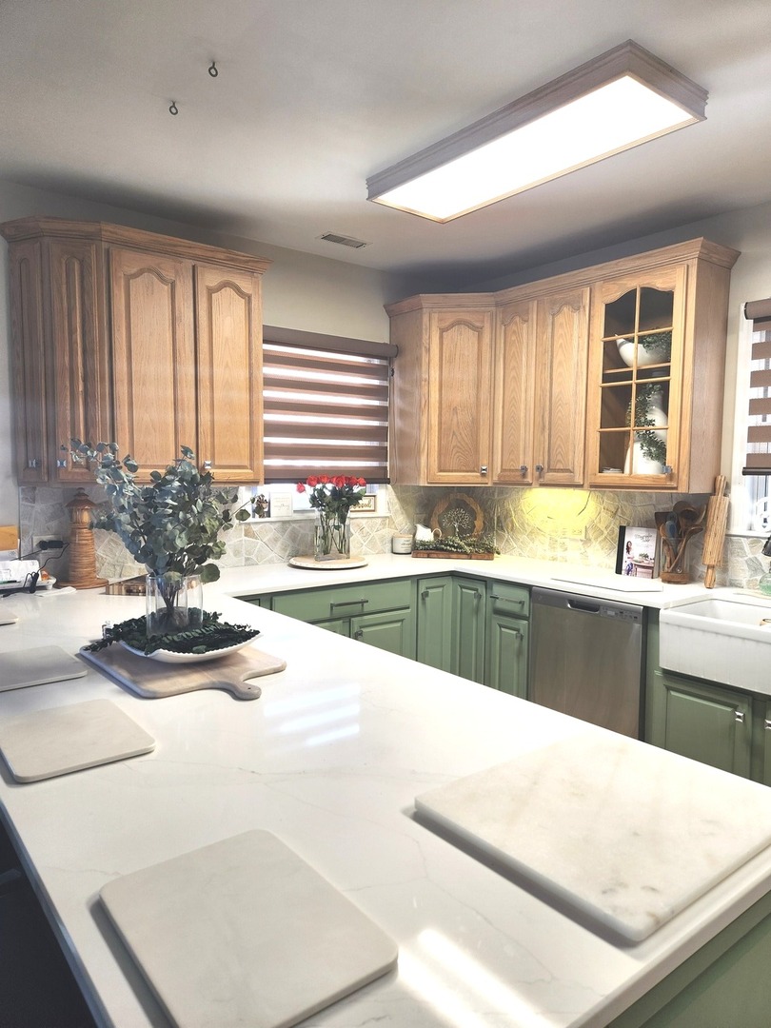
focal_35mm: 23
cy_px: 514
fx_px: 683
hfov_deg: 58.9
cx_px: 386
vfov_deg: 73.9
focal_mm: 5.4
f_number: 1.8
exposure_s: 1/120
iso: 64
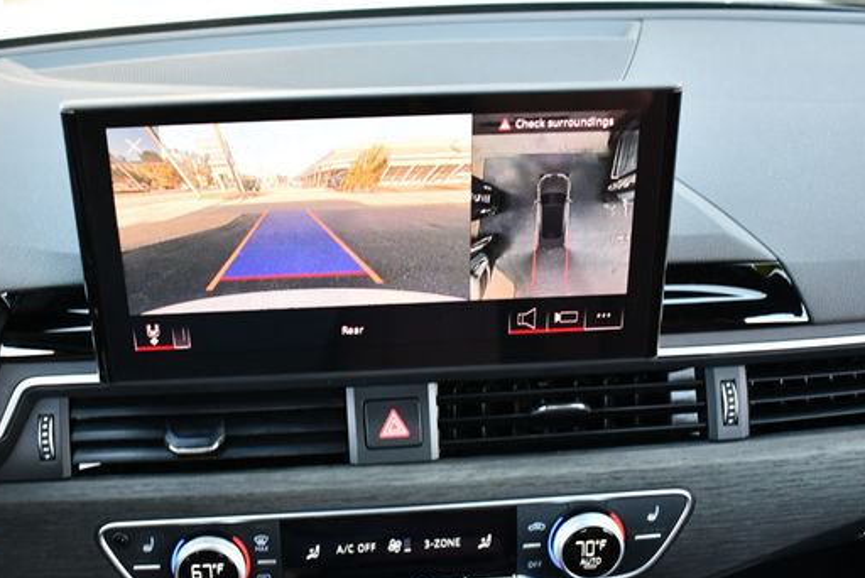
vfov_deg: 29.9
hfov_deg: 43.5
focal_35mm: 45
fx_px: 1082
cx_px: 382
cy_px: 321
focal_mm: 18
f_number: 3.5
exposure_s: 1/125
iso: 800
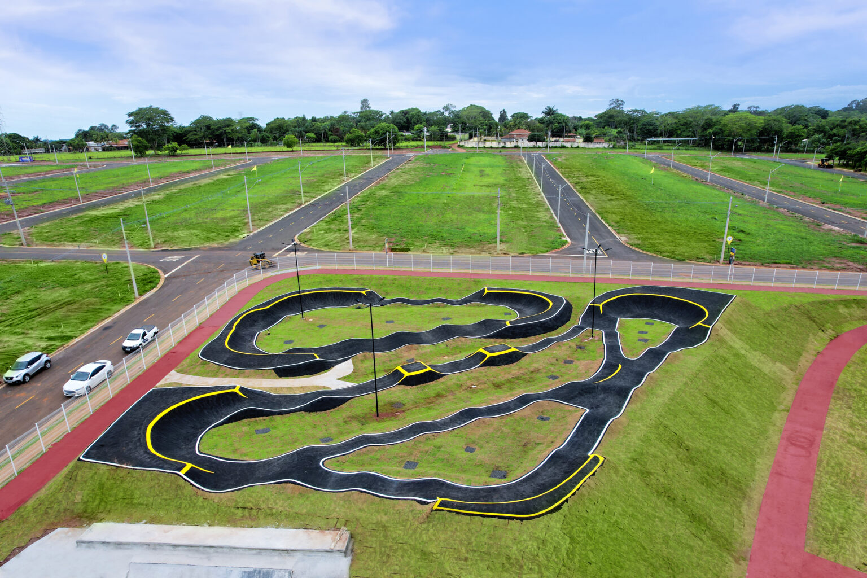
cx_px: 434
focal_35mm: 22
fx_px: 530
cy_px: 289
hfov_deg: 78.6
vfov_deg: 57.2
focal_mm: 8.38
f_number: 2.8
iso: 130
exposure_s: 1/500
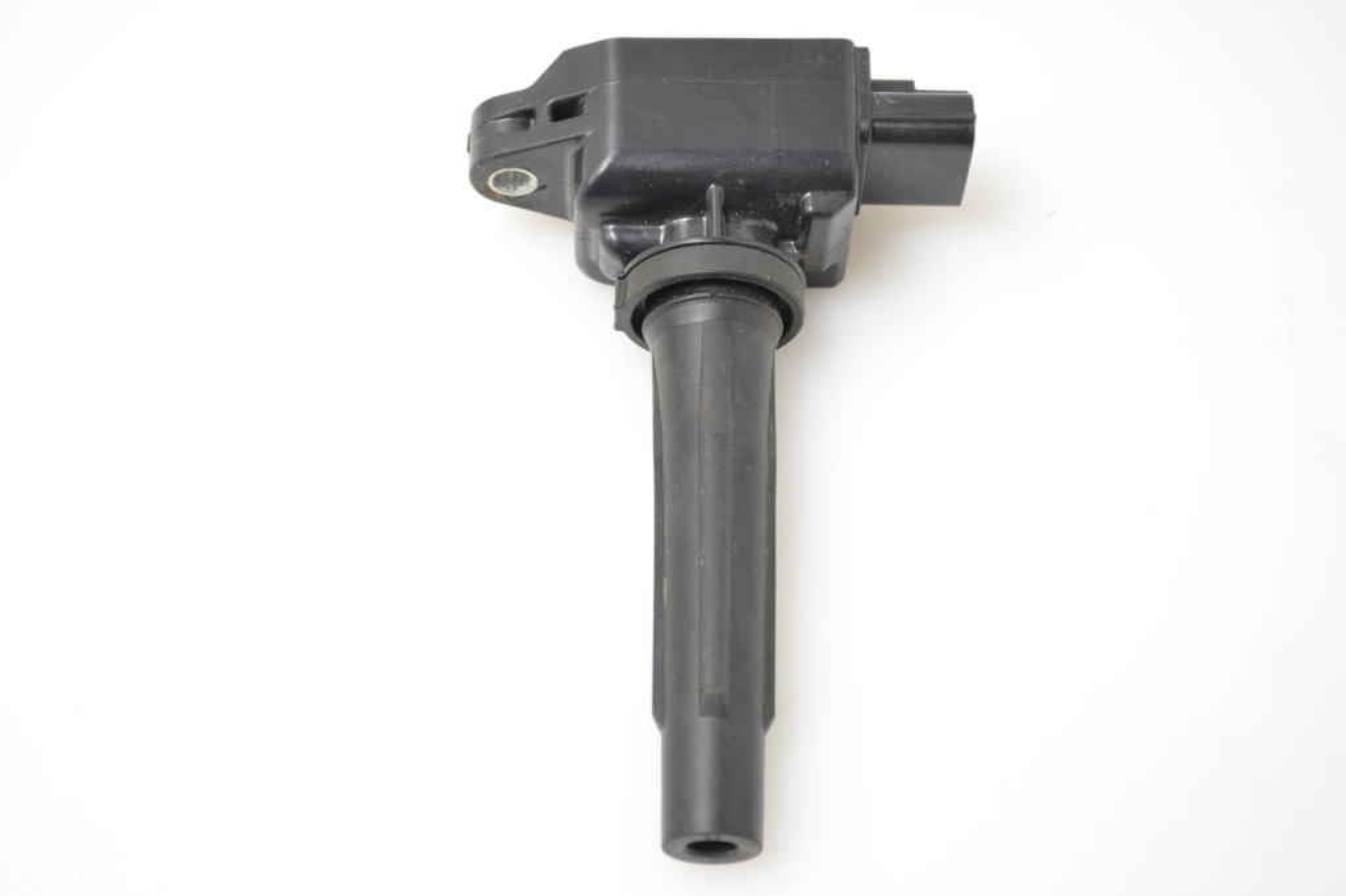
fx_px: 2691
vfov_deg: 18.9
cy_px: 448
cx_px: 673
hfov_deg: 28.1
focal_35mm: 72
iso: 2000
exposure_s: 1/200
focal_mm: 48
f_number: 5.3
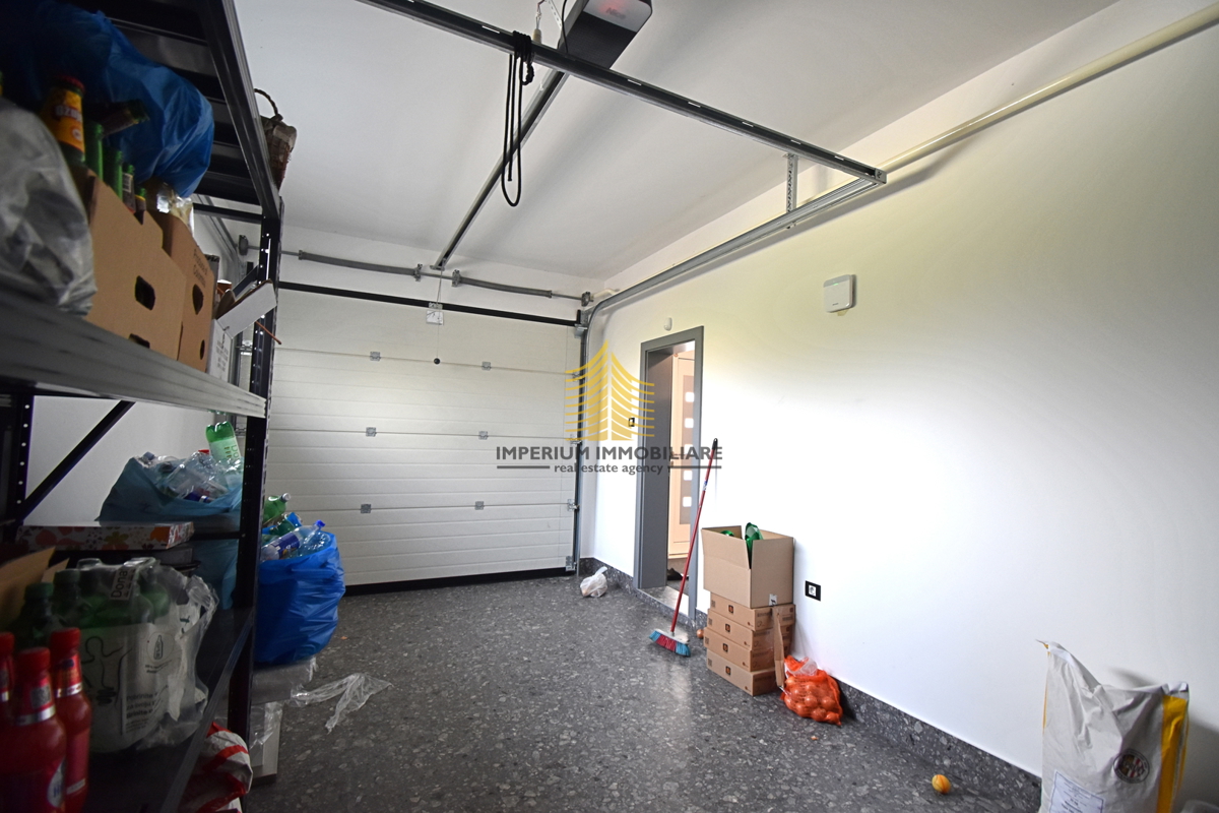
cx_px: 610
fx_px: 508
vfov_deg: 77.3
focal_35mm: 15
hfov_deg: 100.4
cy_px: 406
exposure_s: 1/30
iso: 900
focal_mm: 10
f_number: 4.5
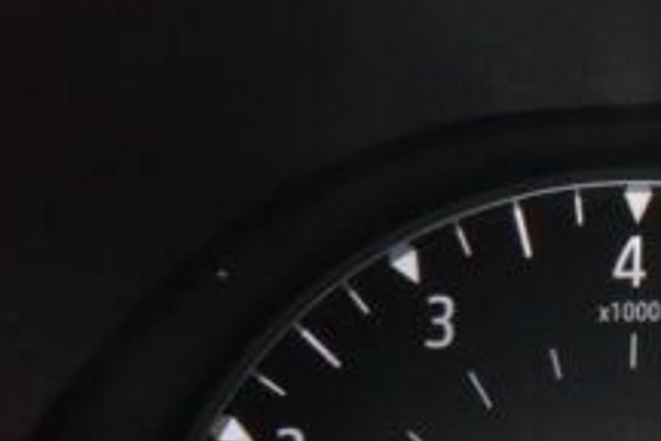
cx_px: 1340
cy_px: 635
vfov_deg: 9.1
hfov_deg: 12.3
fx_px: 2699
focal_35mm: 147
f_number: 9
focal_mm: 20.9
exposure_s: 1/100
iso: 2000
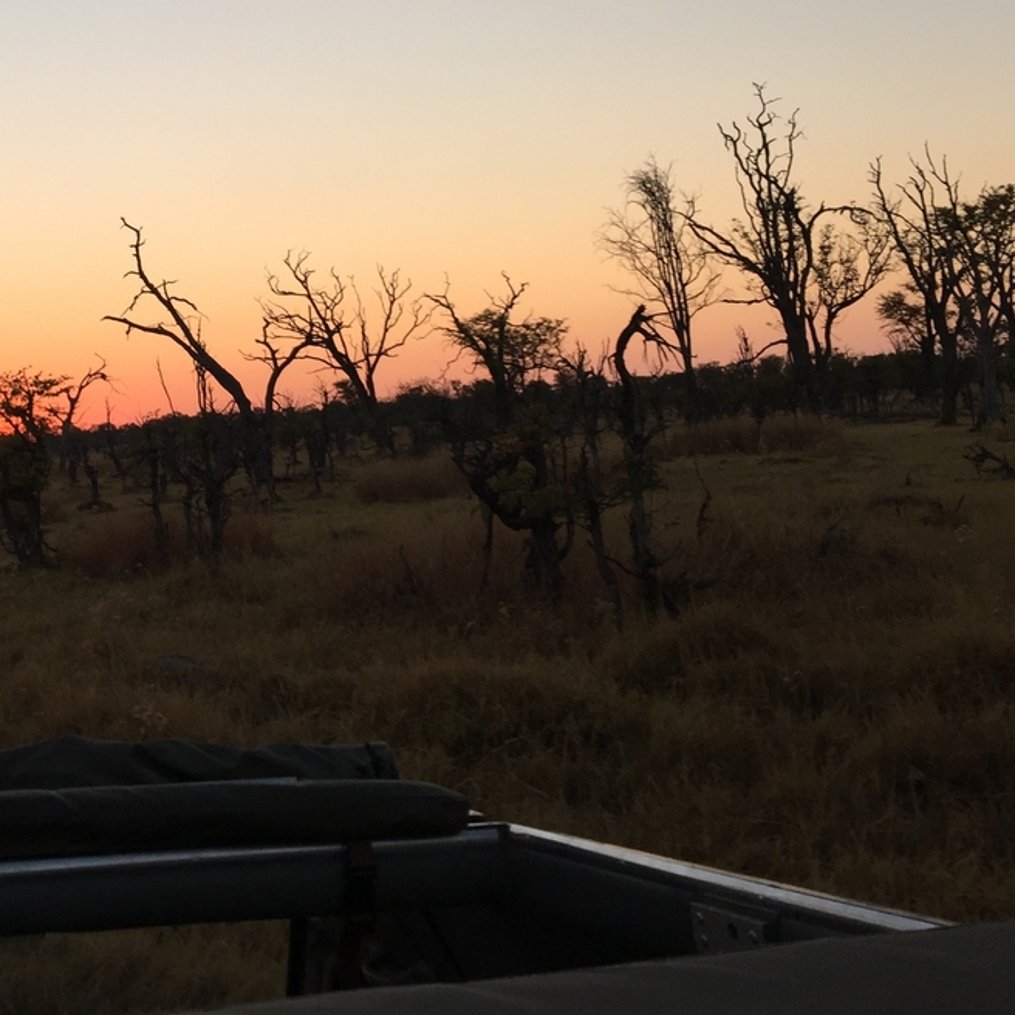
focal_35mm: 50
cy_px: 297
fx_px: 1659
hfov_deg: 33.2
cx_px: 220
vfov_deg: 33.6
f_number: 2.2
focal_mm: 4.15
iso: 32
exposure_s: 1/278
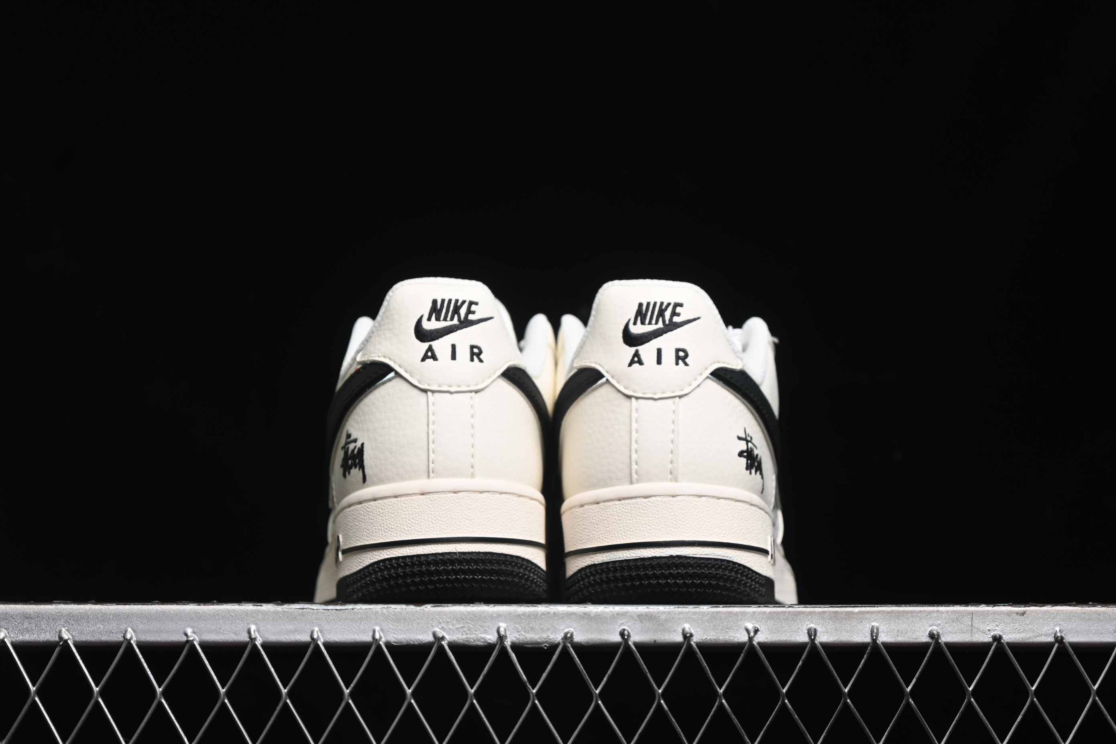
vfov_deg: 18.2
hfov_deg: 27.0
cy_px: 372
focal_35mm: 75
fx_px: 2325
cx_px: 558
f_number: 6.3
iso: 160
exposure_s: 1/60
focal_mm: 50
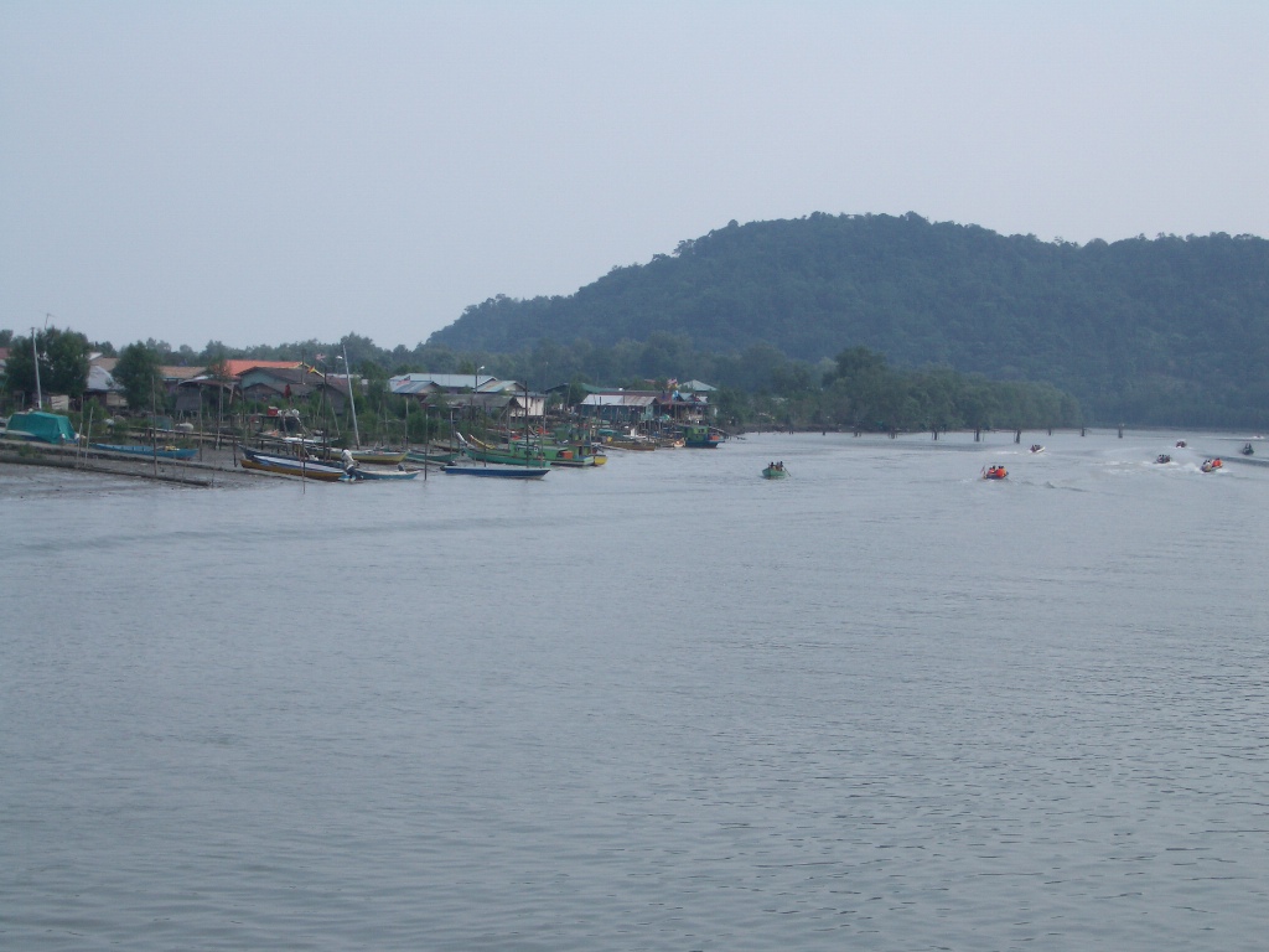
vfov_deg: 19.9
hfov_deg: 26.3
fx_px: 2713
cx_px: 634
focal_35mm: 74
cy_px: 476
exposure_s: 1/320
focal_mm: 12.2
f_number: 6.2
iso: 50
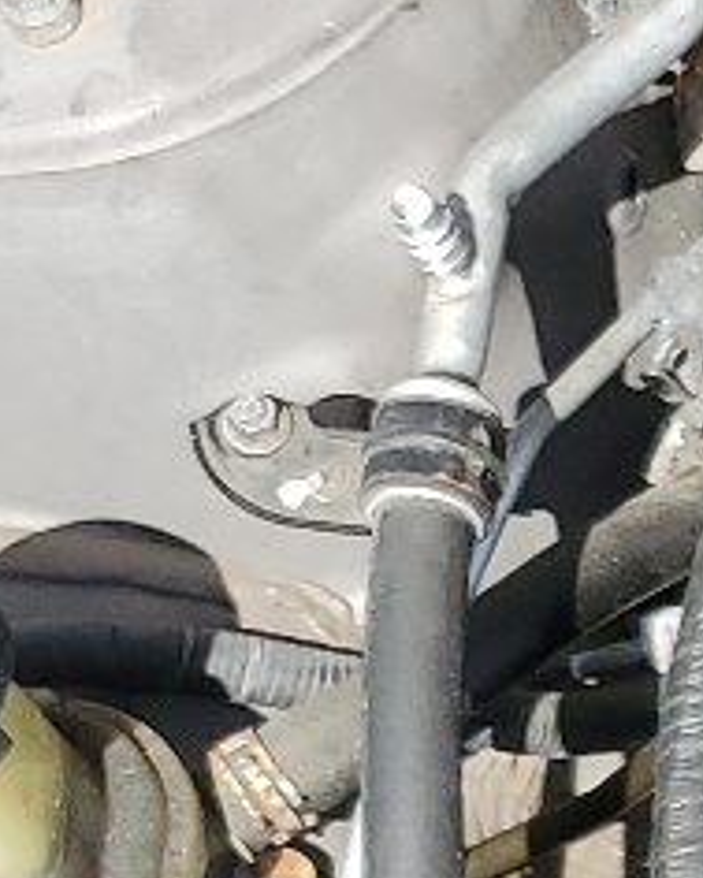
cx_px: 2343
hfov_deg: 7.5
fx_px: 4470
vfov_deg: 10.9
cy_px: 1235
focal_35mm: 172
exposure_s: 1/1667
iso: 50
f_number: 1.5
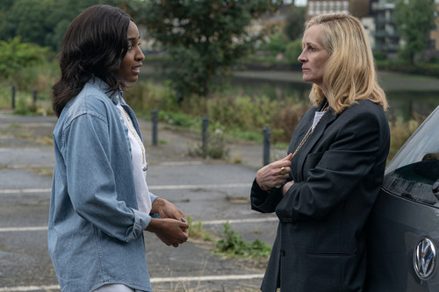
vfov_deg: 15.7
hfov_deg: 23.4
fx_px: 1061
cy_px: 146
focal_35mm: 87
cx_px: 220
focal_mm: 87
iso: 500
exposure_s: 1/200
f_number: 5.6
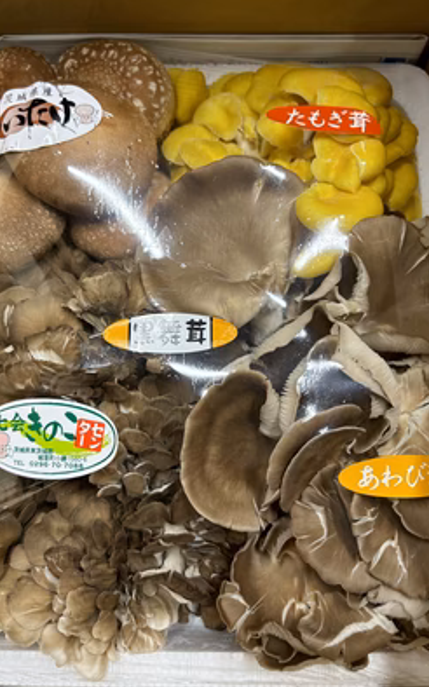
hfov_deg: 44.5
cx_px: 195
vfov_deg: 66.5
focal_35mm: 28
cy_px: 340
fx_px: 524
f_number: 1.6
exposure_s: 1/96
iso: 125
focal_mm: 5.96
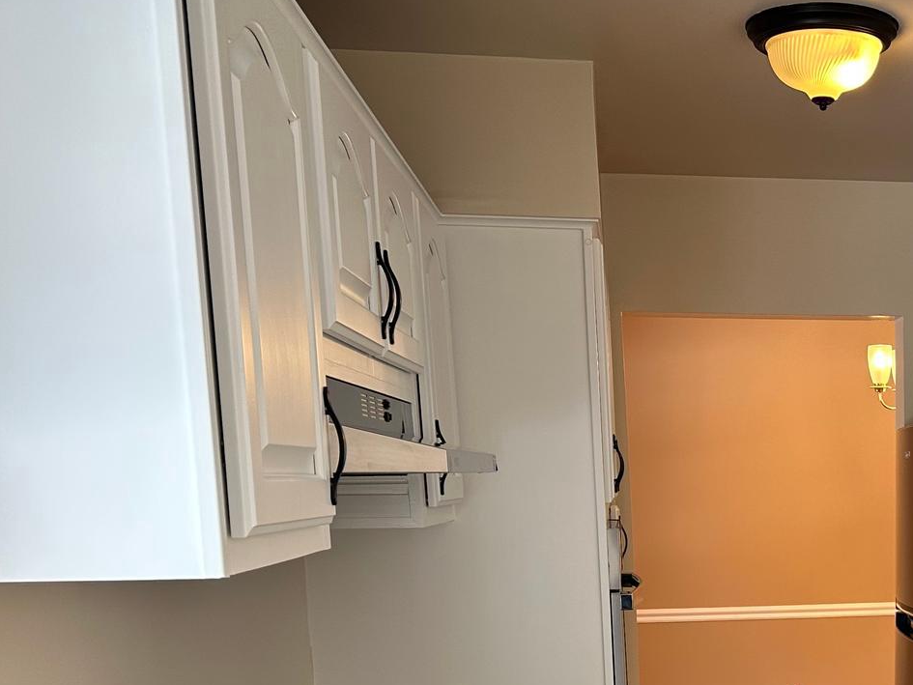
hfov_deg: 34.3
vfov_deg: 26.1
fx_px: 1372
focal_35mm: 52
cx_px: 864
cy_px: 729
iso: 100
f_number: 1.78
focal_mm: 6.86
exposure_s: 1/120
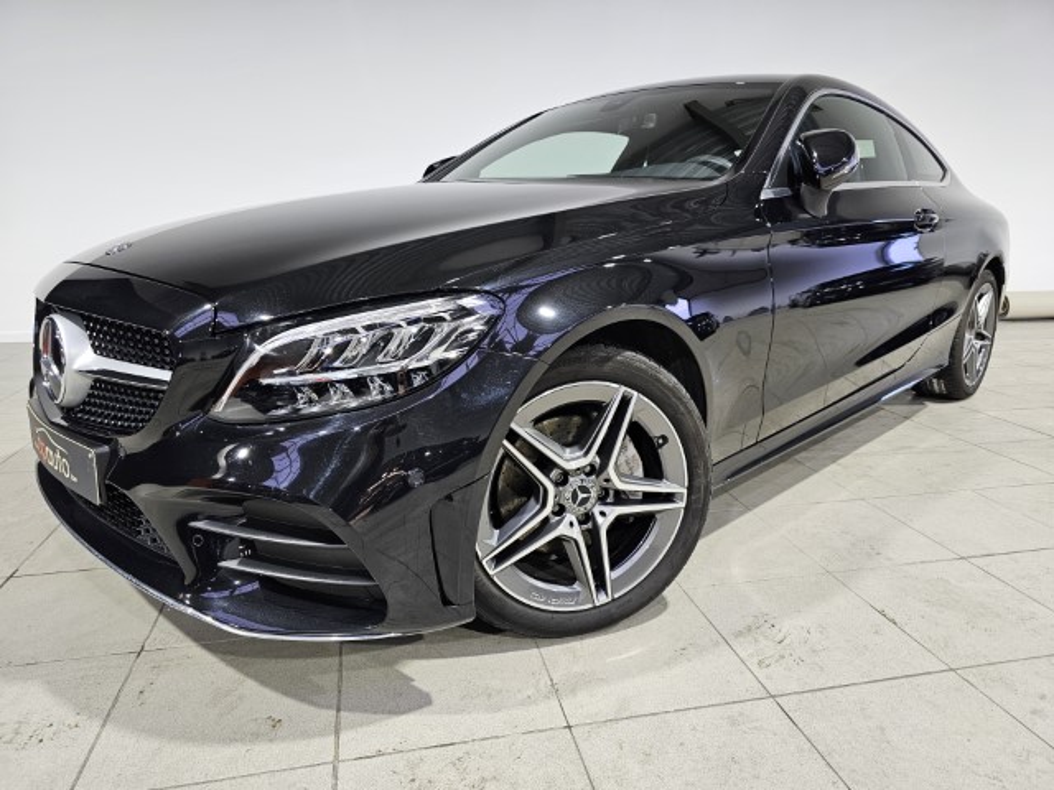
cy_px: 395
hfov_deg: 73.9
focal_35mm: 23
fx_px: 700
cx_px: 527
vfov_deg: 58.9
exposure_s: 1/100
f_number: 1.7
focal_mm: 6.3
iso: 160
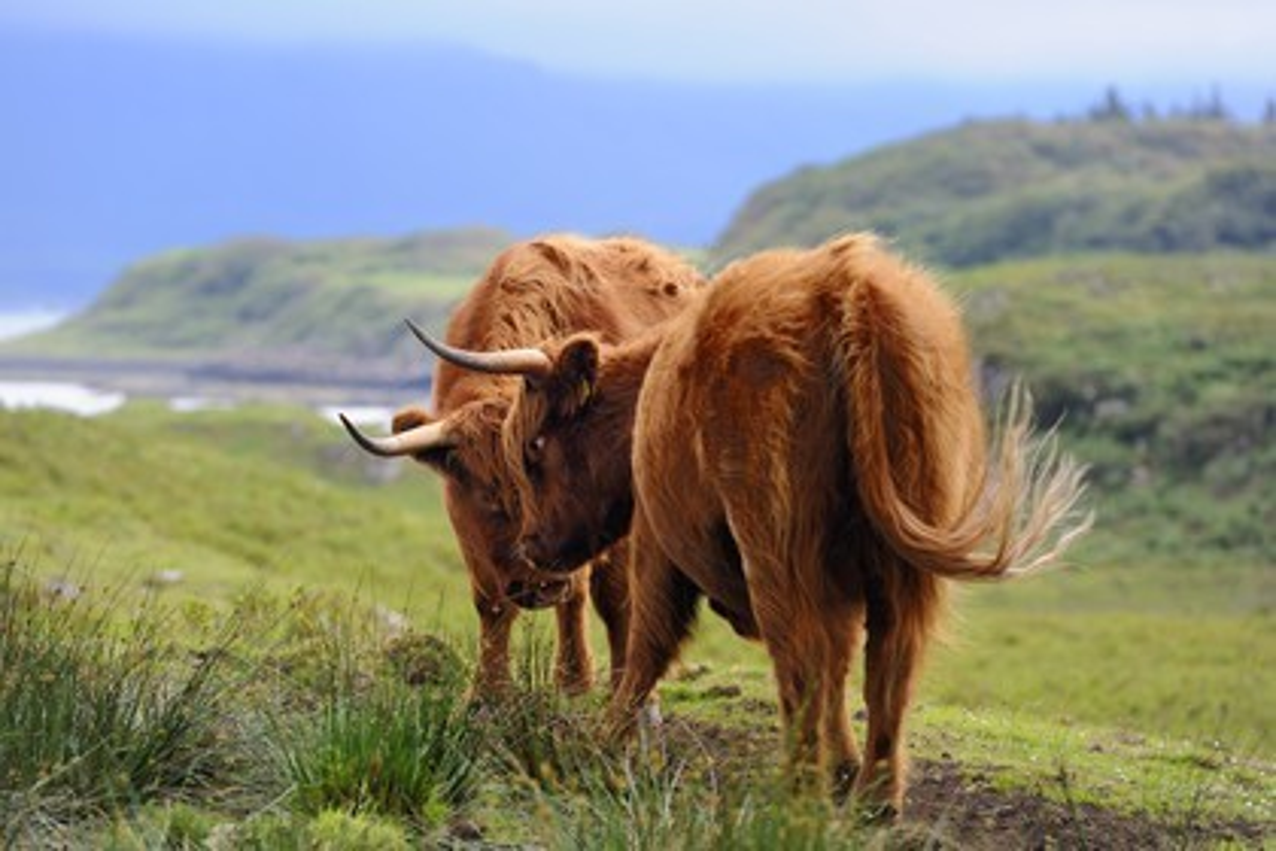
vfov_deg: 7.0
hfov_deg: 10.5
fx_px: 6911
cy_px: 426
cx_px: 638
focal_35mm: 195
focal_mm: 195
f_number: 5
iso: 800
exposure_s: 1/400
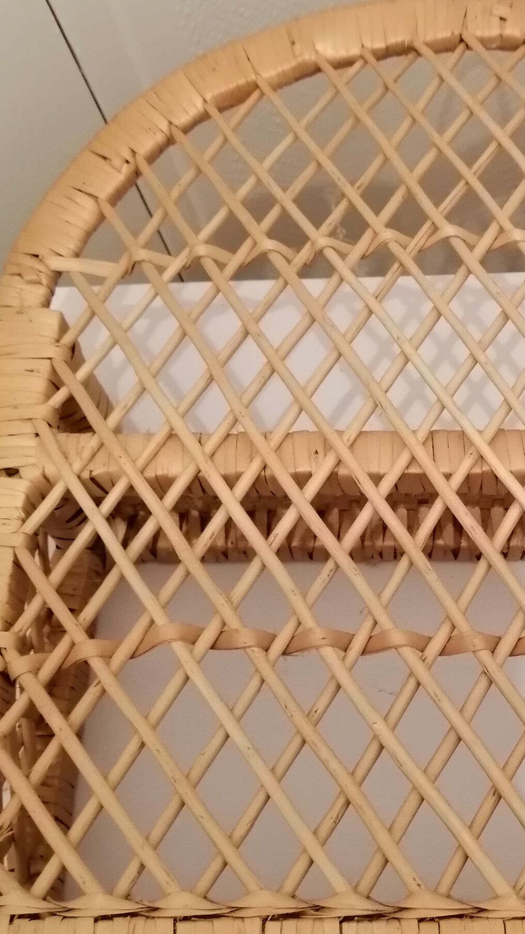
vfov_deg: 40.6
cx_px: 483
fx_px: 1262
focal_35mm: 51
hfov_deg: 22.9
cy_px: 437
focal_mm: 3.96
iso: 320
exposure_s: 1/25
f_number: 1.8
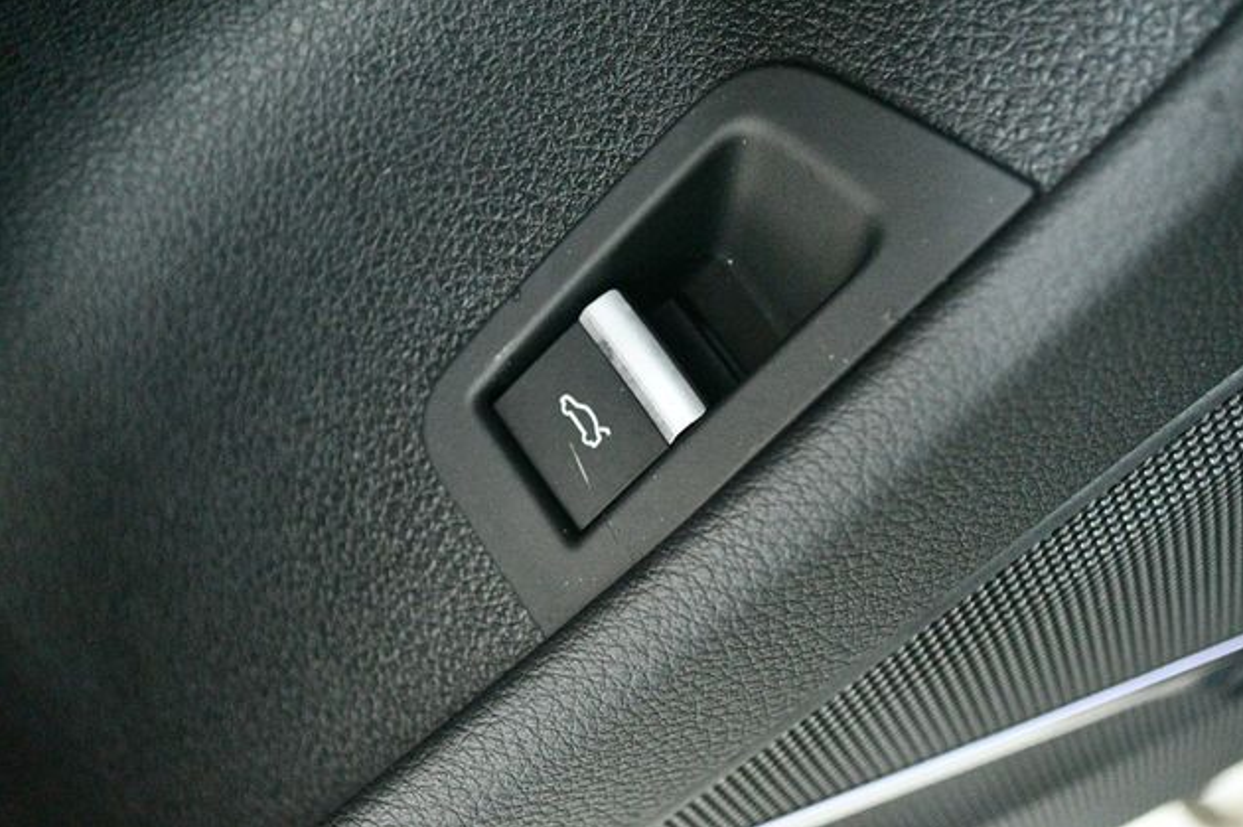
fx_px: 2104
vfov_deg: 22.2
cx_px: 629
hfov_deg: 32.9
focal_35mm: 61
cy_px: 413
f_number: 5.3
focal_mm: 40
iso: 12800
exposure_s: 1/30
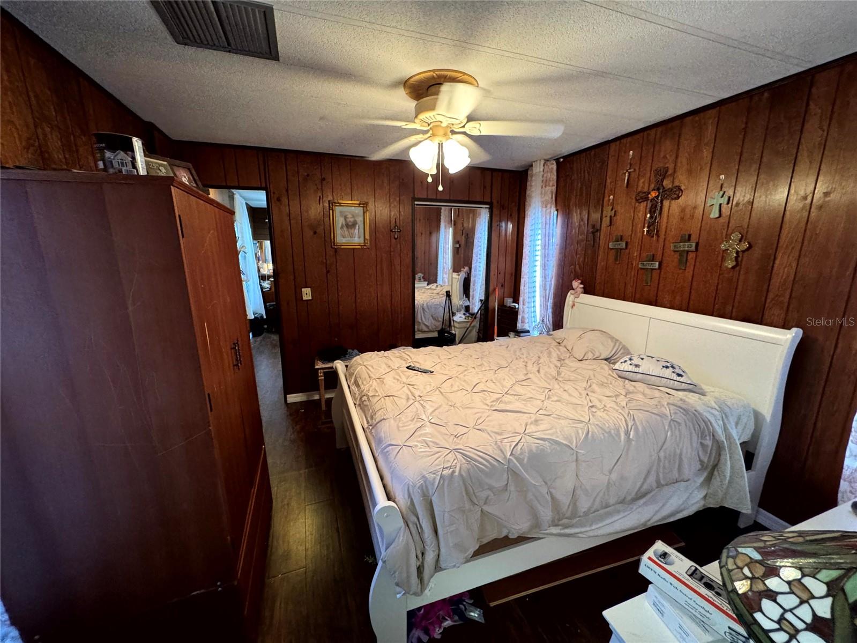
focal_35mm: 14
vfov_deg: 85.7
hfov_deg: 102.1
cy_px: 322
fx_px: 347
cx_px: 428
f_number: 2.2
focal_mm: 2.22
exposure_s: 1/60
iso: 640
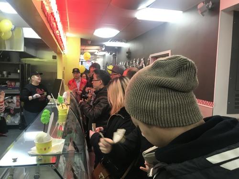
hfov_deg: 63.4
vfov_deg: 49.7
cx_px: 120
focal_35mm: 28
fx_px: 193
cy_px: 90
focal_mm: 3.99
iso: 40
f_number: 1.8
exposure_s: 1/30
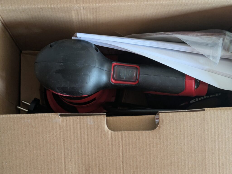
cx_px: 116
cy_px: 87
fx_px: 342
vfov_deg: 28.6
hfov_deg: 37.5
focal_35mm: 51
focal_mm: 5.43
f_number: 1.89
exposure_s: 1/50
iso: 221
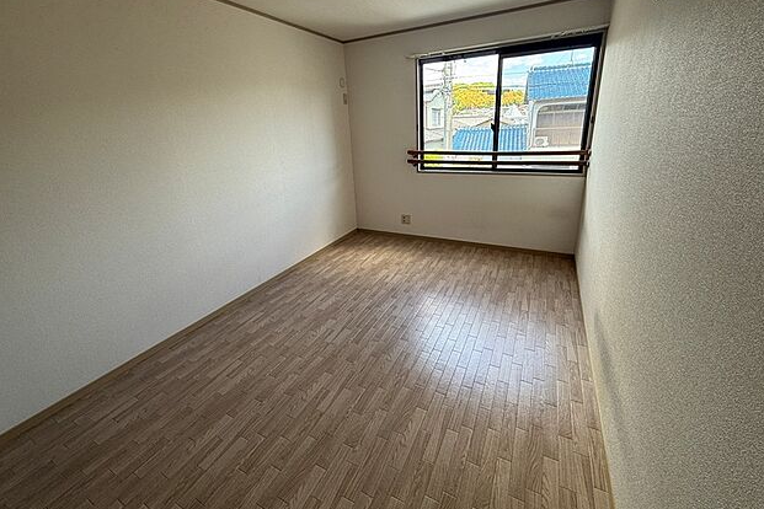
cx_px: 384
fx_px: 318
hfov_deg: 100.4
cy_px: 223
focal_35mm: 15
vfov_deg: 77.0
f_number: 2.2
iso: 50
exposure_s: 1/99
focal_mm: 2.22
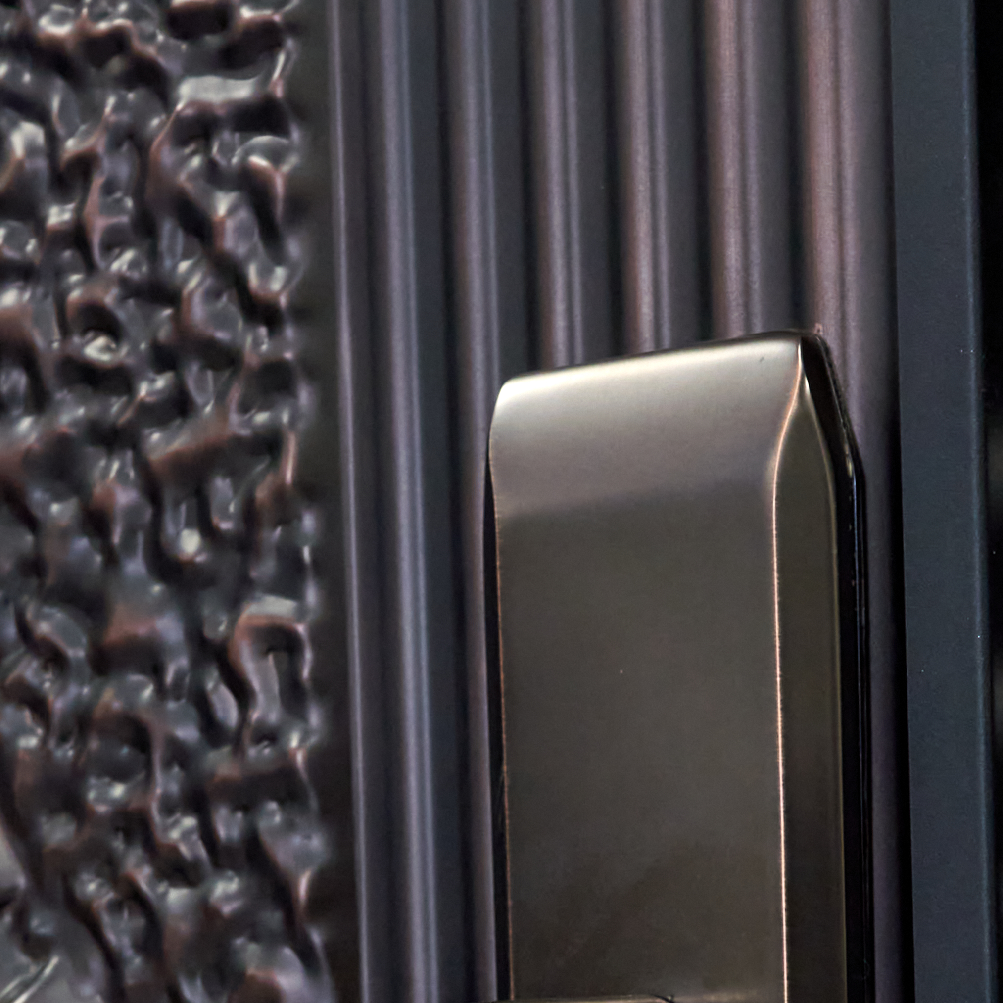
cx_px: 467
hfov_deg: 20.9
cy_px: 1103
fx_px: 2721
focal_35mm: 83
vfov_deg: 20.0
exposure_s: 1/60
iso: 800
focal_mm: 33
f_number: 10
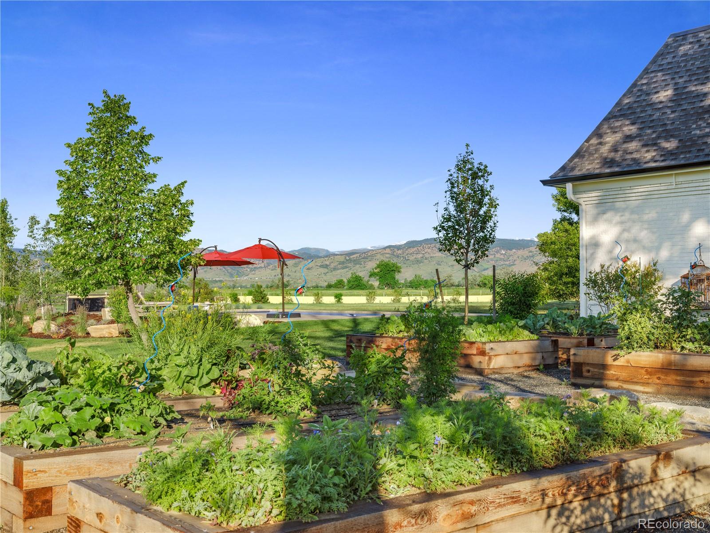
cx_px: 355
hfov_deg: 43.9
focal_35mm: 43
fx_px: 882
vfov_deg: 33.6
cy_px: 266
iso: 100
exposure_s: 1/50
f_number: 14
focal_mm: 54.6
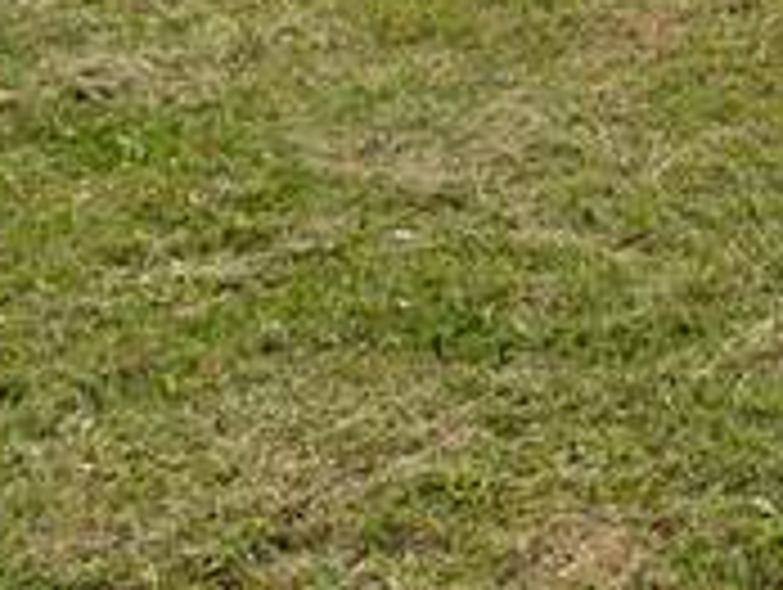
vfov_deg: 11.6
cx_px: 1804
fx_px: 2560
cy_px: -660
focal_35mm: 113
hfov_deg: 13.4
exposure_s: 1/800
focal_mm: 16
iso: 200
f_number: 5.6
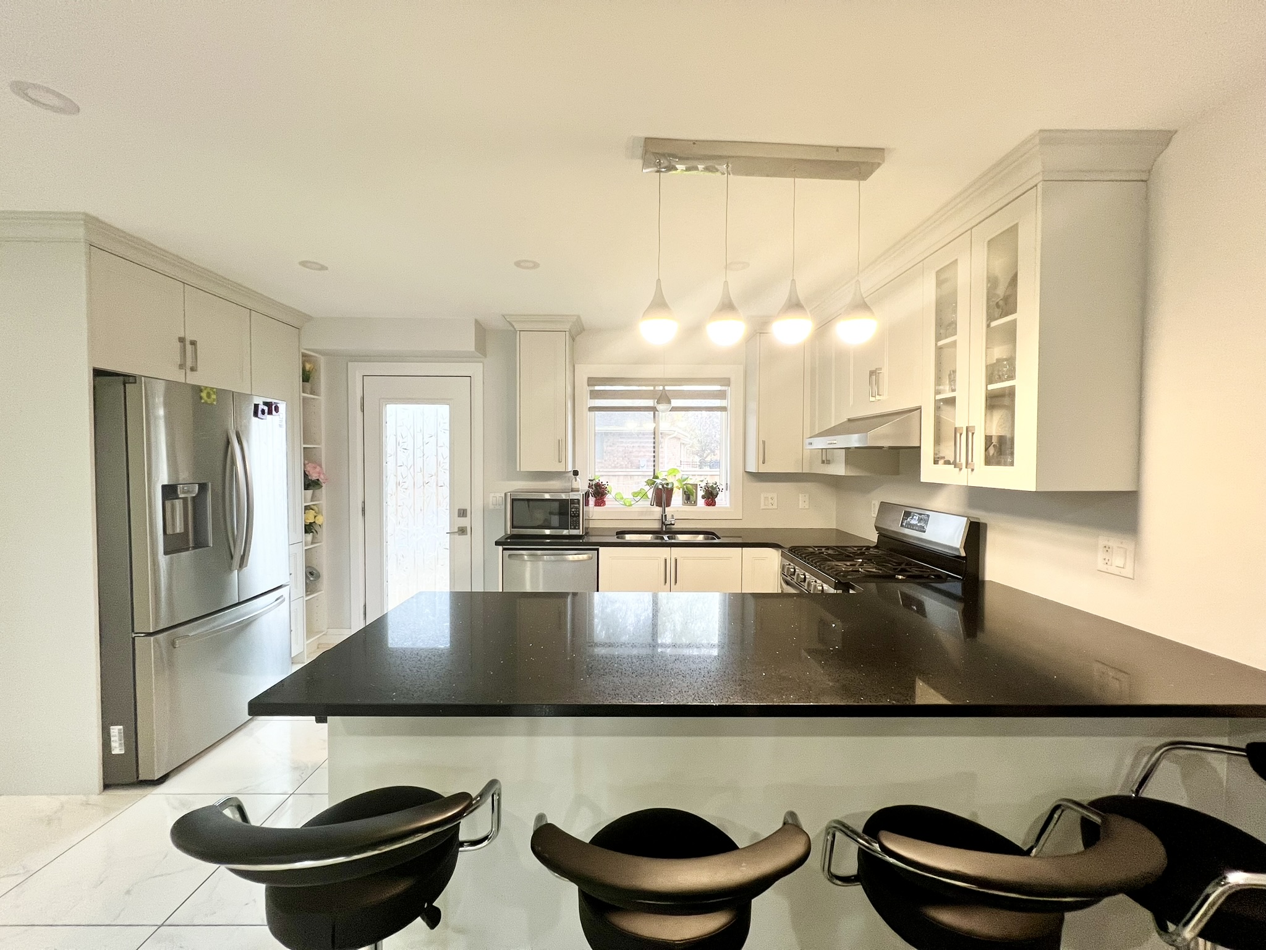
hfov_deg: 106.2
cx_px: 633
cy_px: 475
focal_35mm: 13
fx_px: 475
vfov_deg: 89.9
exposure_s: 1/60
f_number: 1.8
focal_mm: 1.57
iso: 160
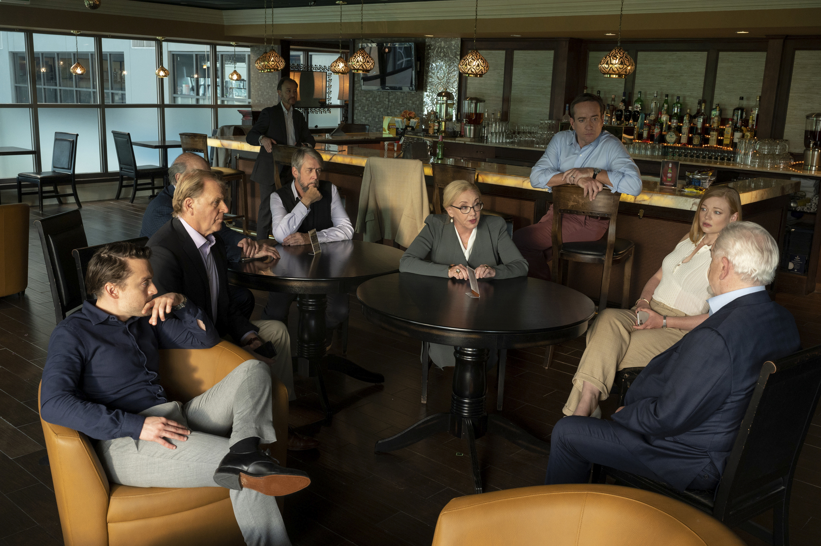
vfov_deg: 37.8
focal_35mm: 35
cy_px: 273
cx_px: 410
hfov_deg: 54.5
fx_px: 798
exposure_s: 1/80
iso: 1600
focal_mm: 35
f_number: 8
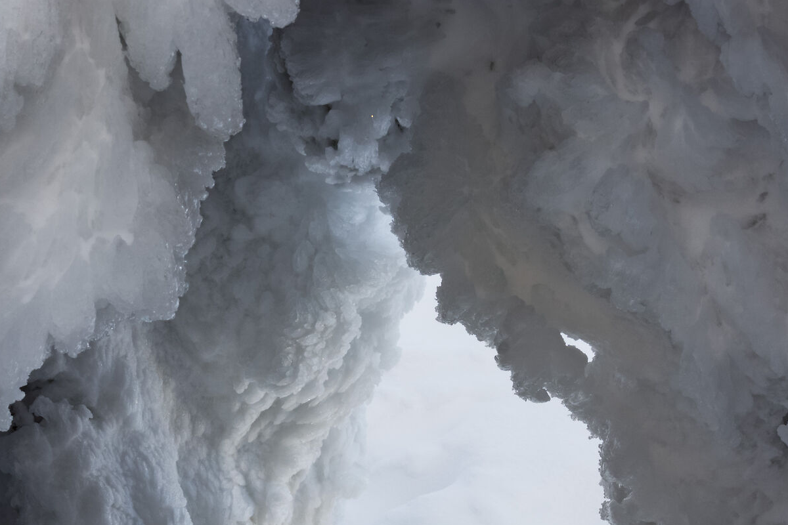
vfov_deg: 18.6
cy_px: 471
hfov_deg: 28.1
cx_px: 353
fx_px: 1576
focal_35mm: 72
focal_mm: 24
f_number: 16
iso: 100
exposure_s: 1/4
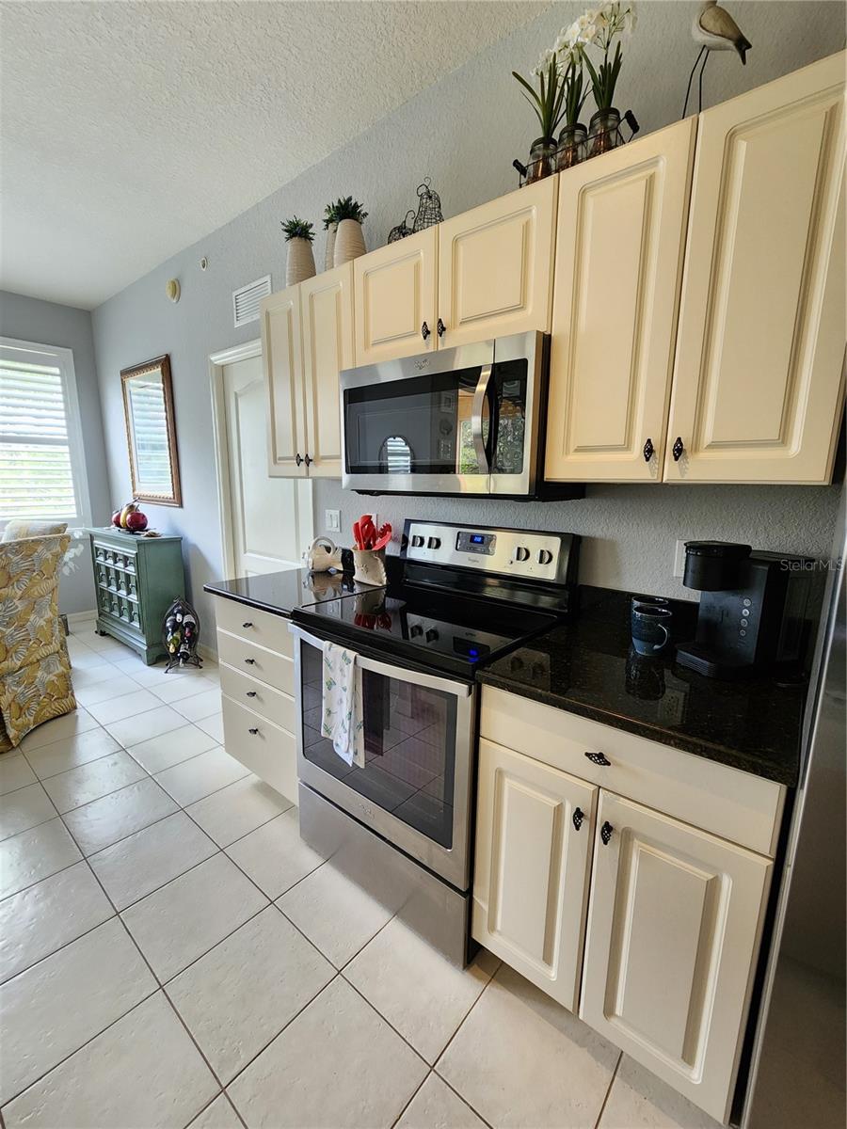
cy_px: 564
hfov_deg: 89.9
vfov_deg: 106.2
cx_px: 424
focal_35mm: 13
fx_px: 424
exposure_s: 1/40
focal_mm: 2.2
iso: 320
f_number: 2.2
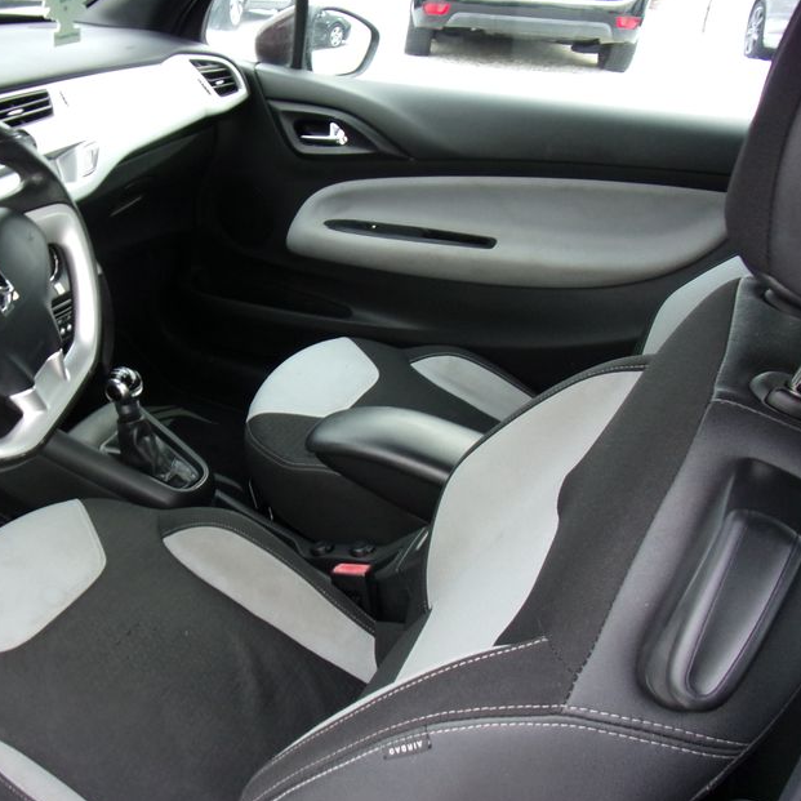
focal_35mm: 35
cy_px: 383
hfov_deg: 45.4
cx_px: 191
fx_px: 916
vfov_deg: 47.2
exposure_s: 1/34
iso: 101
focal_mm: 4.3
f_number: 3.3
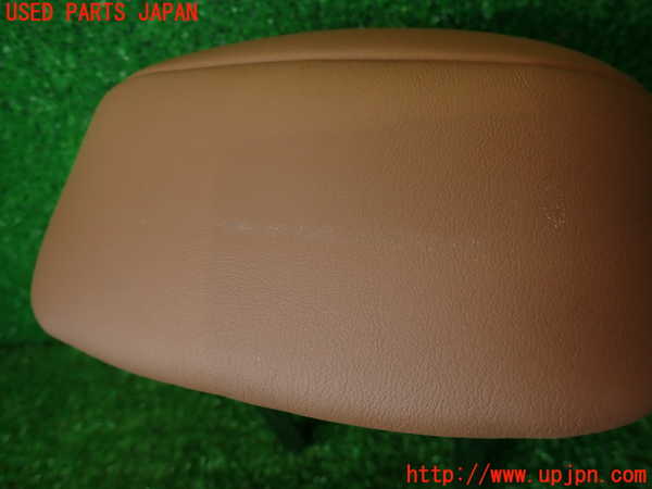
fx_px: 471
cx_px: 326
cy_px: 244
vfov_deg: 54.9
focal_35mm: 25
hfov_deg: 69.4
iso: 100
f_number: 2
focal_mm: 4.5
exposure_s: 1/60
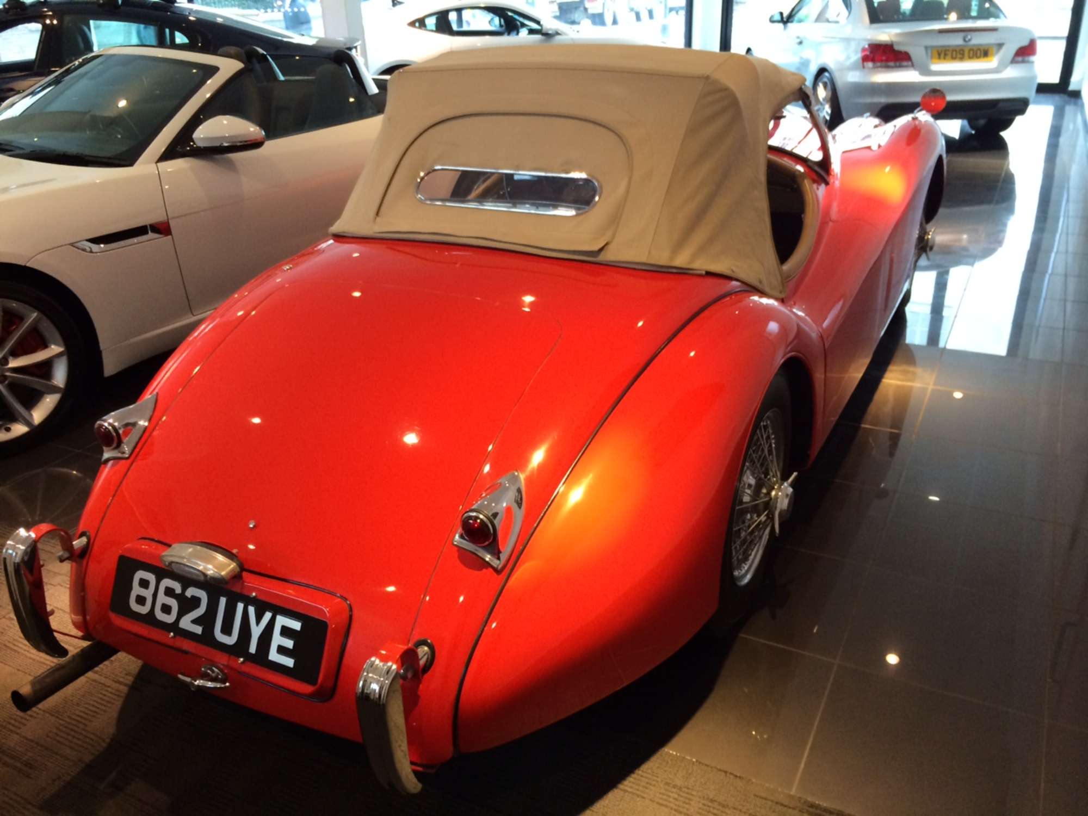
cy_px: 408
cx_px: 544
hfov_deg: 60.0
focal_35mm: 30
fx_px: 943
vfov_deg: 46.8
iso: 160
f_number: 2.2
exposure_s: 1/30
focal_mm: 4.12
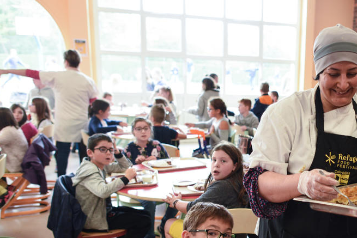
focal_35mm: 44
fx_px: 436
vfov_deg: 30.0
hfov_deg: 41.5
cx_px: 311
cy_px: 179
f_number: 2.5
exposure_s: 1/125
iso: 500
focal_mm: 24
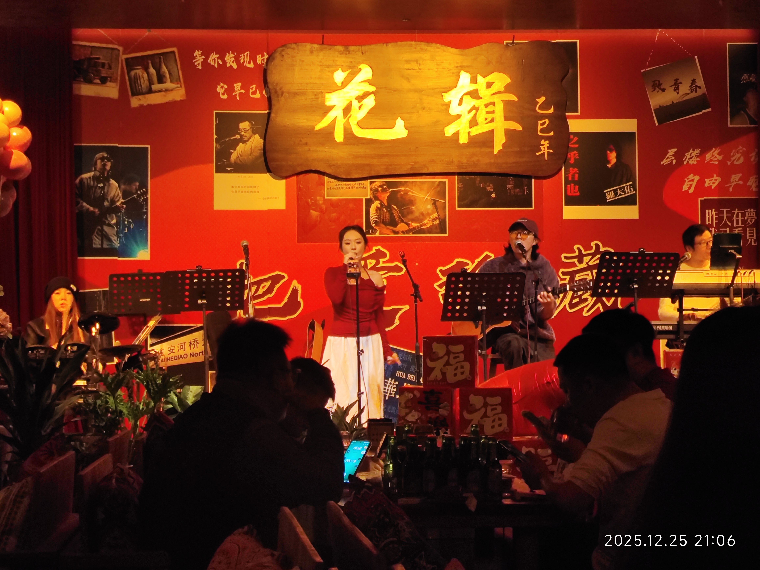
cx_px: 380
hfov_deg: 71.6
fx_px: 527
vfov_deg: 56.9
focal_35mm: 24
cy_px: 285
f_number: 1.8
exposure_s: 1/33.3
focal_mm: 4.68
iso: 171
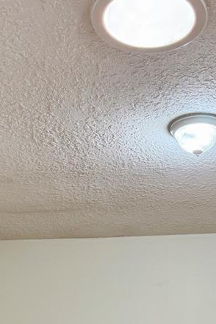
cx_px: 142
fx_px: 611
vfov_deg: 26.1
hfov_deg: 20.0
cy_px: 401
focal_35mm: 68
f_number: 1.78
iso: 200
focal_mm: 6.76
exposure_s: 1/120
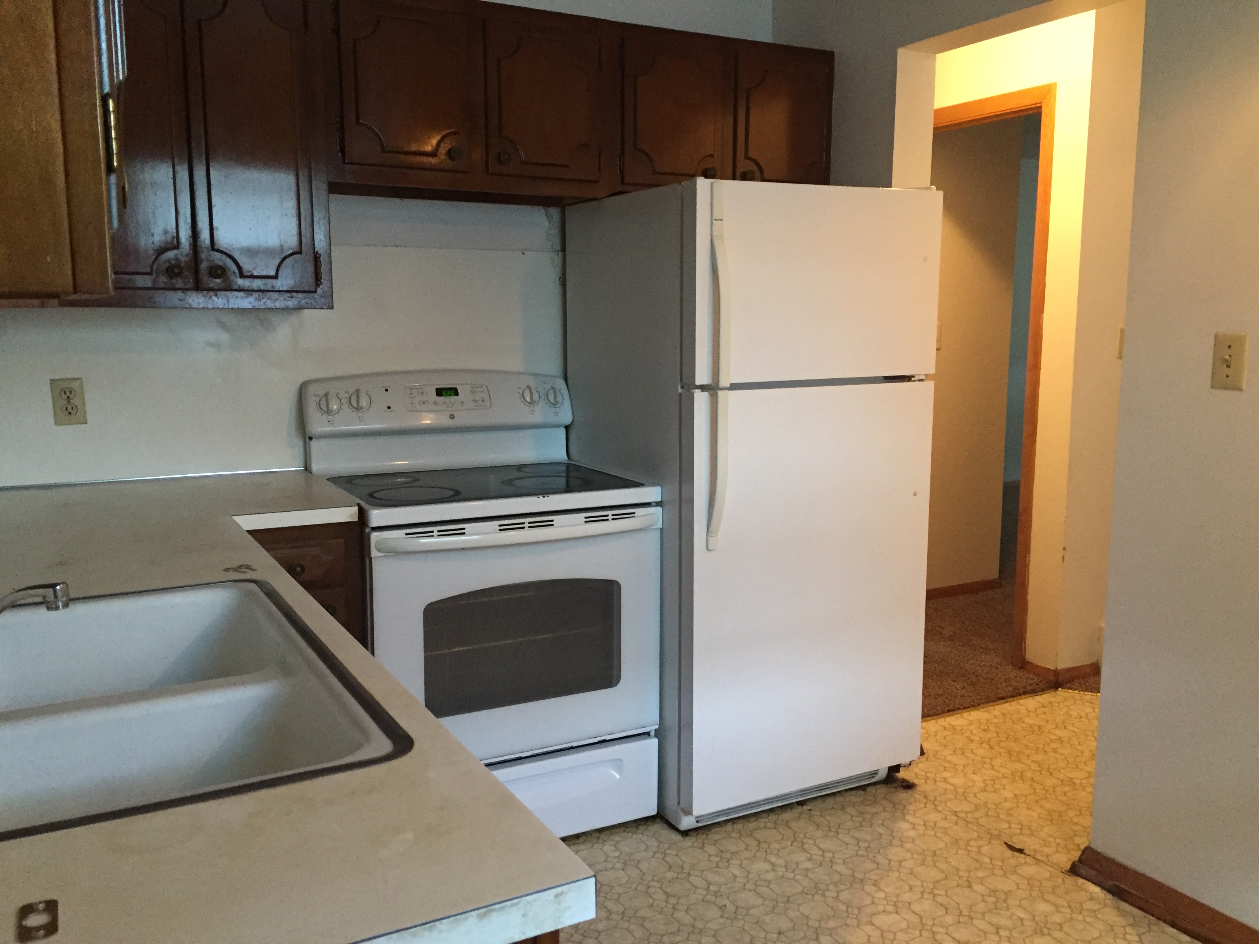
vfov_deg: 48.2
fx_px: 1055
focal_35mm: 29
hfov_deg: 61.7
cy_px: 472
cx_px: 630
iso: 250
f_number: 2.2
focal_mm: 4.15
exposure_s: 1/30
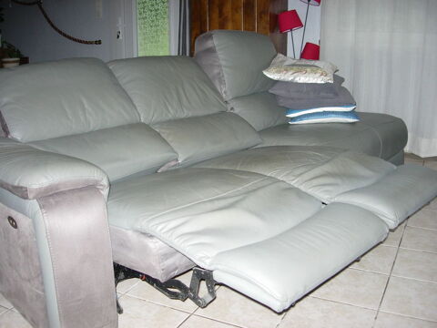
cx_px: 218
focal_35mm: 38
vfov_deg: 37.7
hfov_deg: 49.0
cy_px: 164
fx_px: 480
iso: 125
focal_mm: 7.8
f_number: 2.8
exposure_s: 1/102
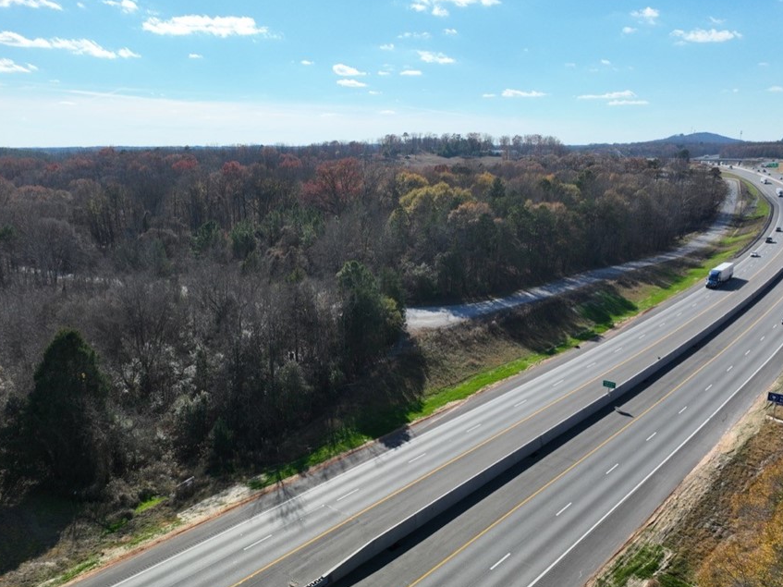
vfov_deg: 48.2
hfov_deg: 61.6
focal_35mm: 29
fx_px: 656
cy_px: 317
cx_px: 358
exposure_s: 1/640
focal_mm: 12.29
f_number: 2.8
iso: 260
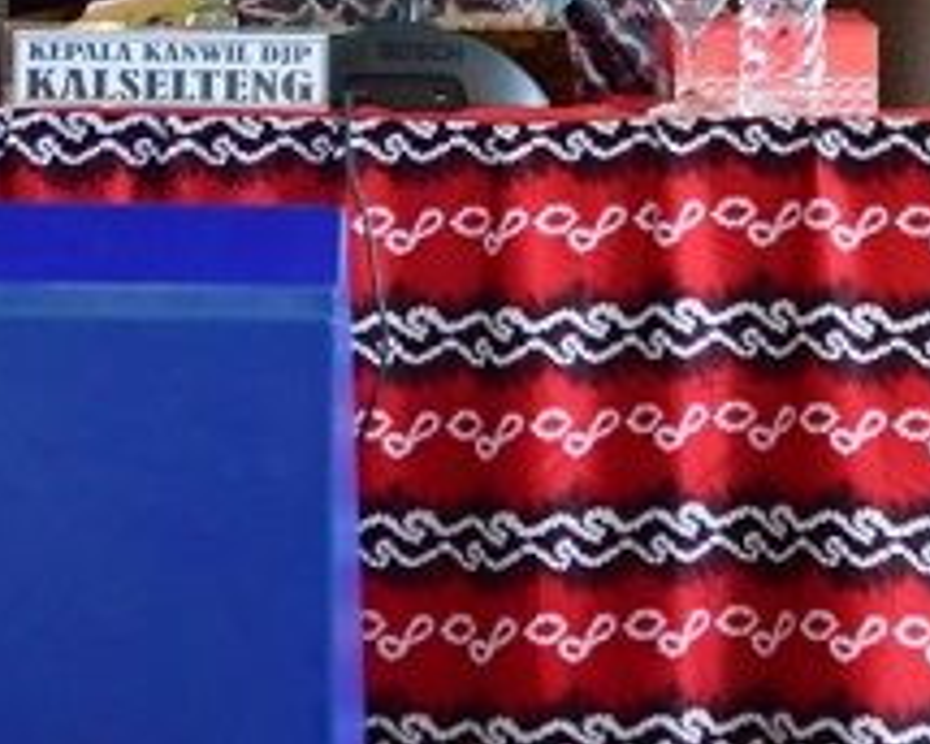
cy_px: -48
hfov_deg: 3.9
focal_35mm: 491
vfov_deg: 3.1
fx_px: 13523
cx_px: 95
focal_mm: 125
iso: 2000
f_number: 4.8
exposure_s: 1/40
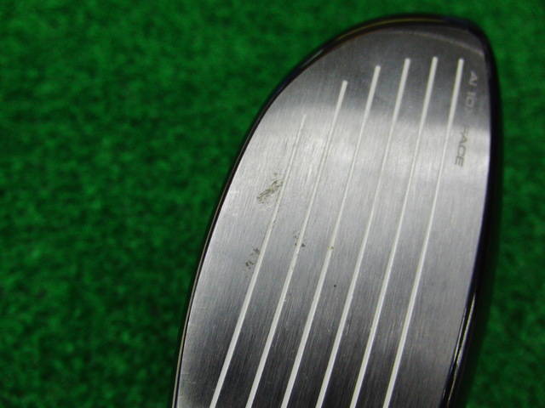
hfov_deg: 50.1
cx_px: 272
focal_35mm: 37
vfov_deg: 38.7
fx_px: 583
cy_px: 204
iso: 400
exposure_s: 1/60
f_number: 3.6
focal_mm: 6.42
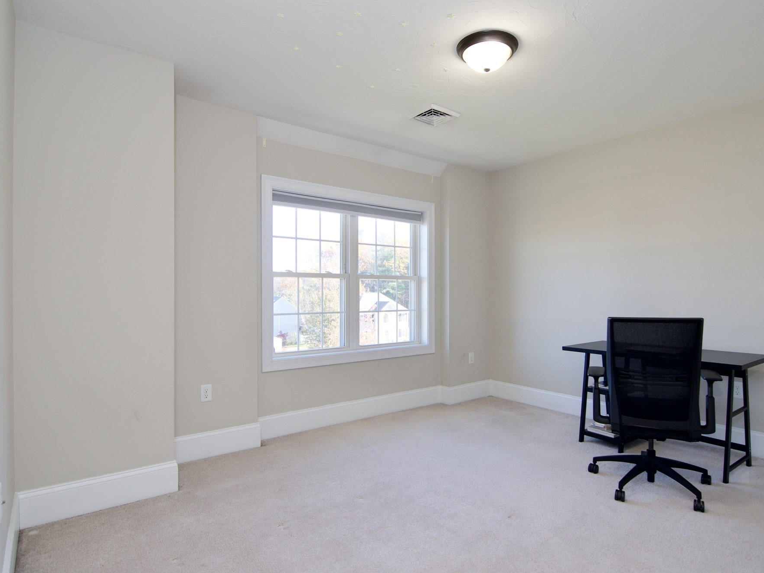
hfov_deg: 83.7
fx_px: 425
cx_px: 405
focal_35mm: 19
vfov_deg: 67.9
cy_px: 295
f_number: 4.5
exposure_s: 1/80
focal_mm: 11.5
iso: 400
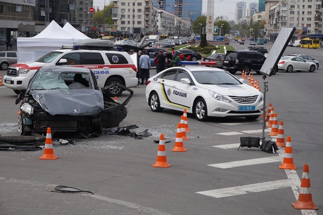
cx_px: 162
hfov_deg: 28.7
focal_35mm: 70
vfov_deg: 19.3
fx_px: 632
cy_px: 108
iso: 100
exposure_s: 1/200
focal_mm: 47
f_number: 9
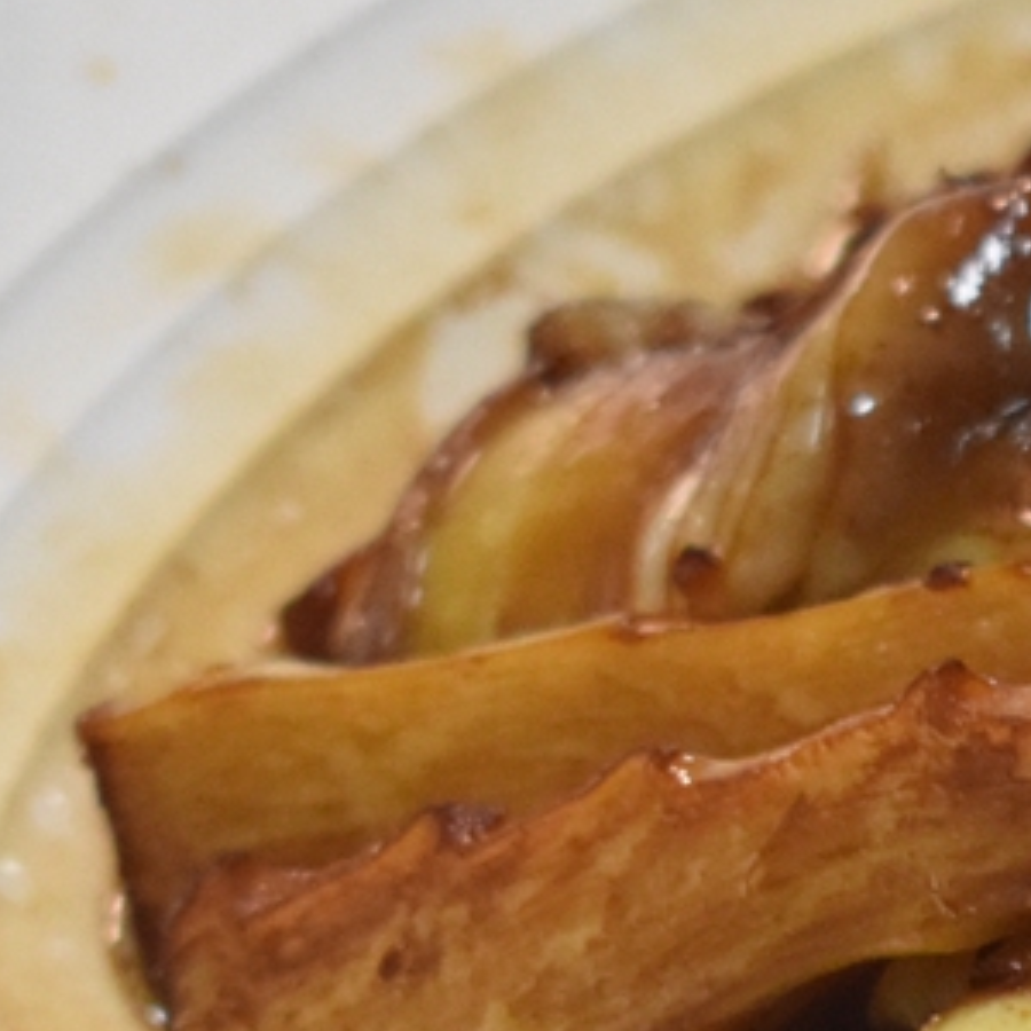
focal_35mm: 421
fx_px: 14171
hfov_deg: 4.1
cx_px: 2509
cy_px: 839
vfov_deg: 4.2
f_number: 5.6
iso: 2500
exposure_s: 1/100
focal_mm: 55
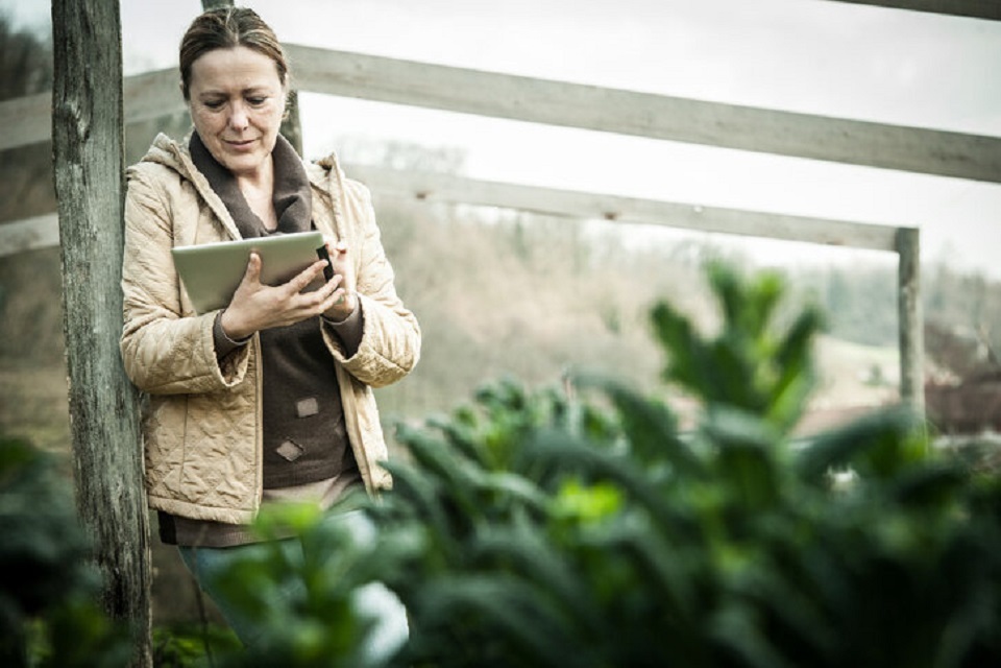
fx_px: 3614
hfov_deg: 15.8
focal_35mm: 130
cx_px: 500
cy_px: 334
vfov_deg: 10.5
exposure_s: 1/100
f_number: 7.1
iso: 200
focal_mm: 130
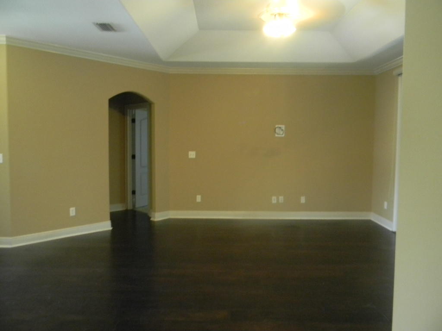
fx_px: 358
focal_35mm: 28
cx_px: 221
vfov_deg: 49.7
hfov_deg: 63.4
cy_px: 166
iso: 400
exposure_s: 1/15.3
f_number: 3.5
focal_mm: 5
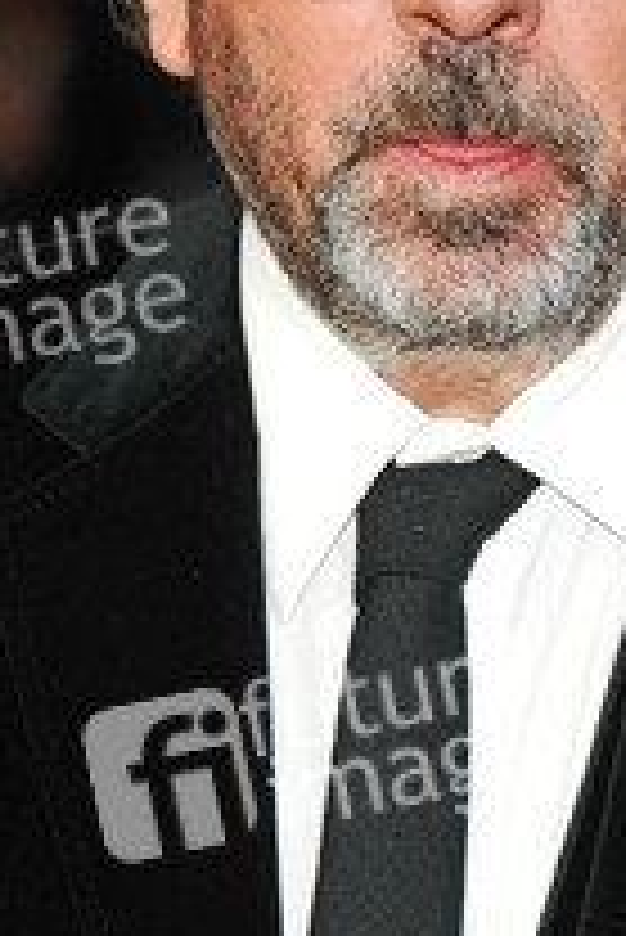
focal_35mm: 346
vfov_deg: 5.9
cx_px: 448
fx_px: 9009
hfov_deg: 4.0
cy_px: 81
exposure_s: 1/200
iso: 320
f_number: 4.5
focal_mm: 120
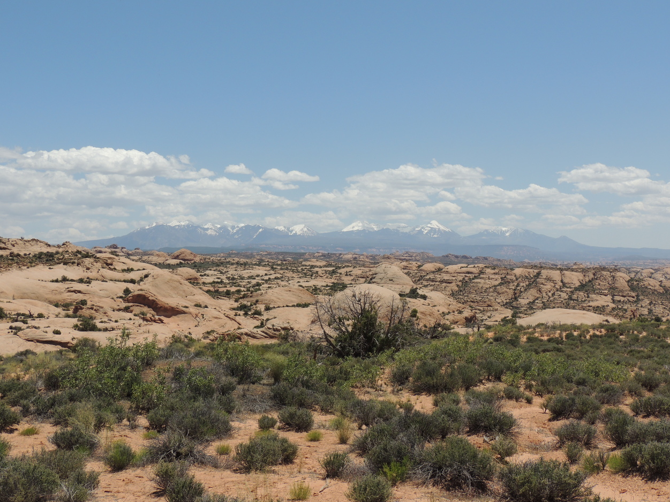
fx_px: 852
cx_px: 334
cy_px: 255
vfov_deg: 32.9
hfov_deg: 42.9
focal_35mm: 44
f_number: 3.8
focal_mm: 7.6
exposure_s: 1/1250
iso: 100
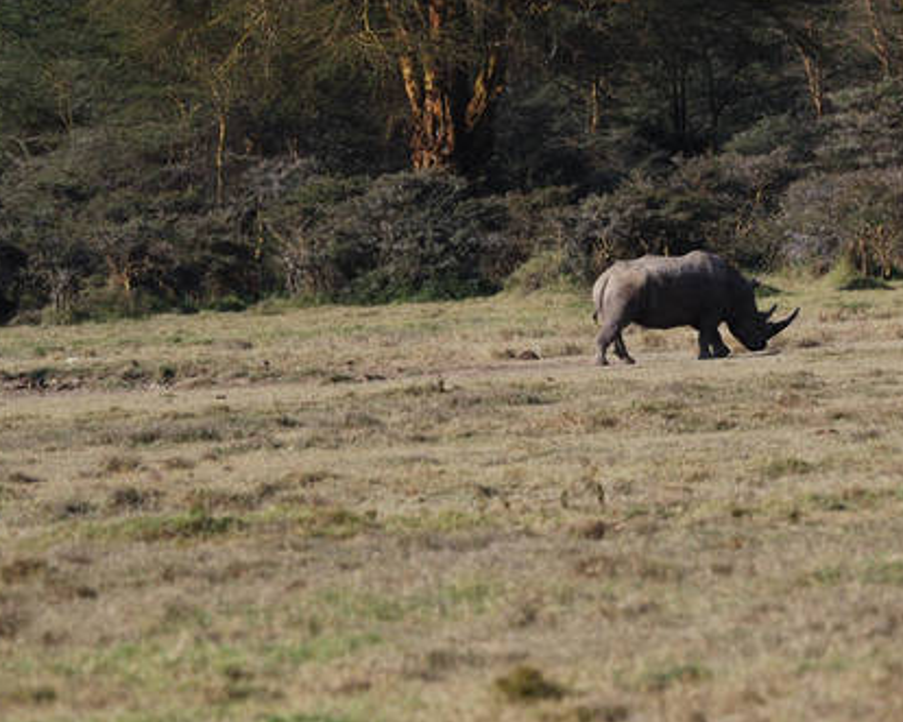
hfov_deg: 3.0
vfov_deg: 2.4
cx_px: 696
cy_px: 260
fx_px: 17207
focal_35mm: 644
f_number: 5.3
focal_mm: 270
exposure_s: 1/400
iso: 100
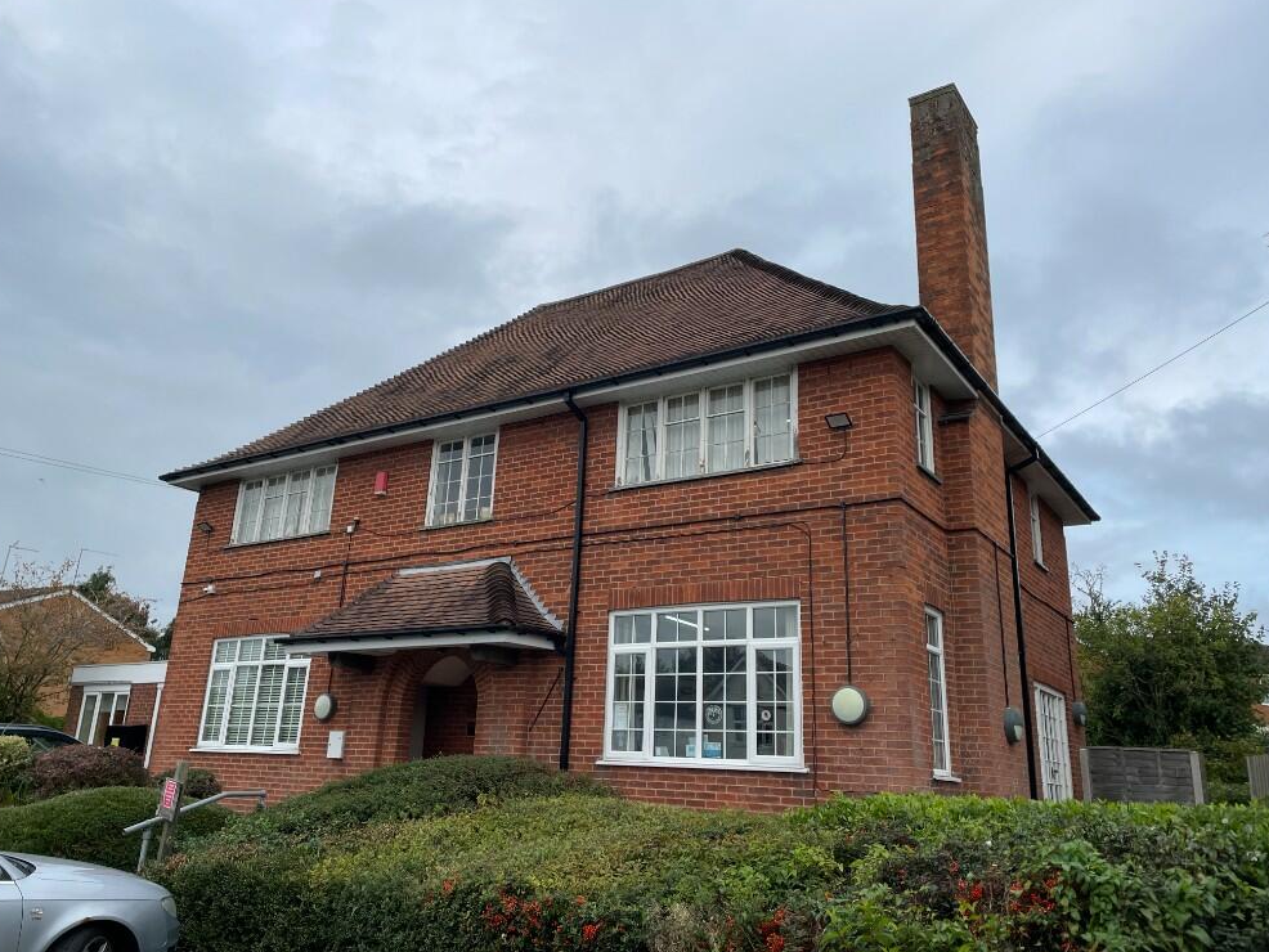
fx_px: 990
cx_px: 619
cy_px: 479
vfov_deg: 51.4
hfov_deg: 65.3
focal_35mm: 27
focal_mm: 4.2
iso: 32
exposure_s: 1/1575
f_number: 1.6
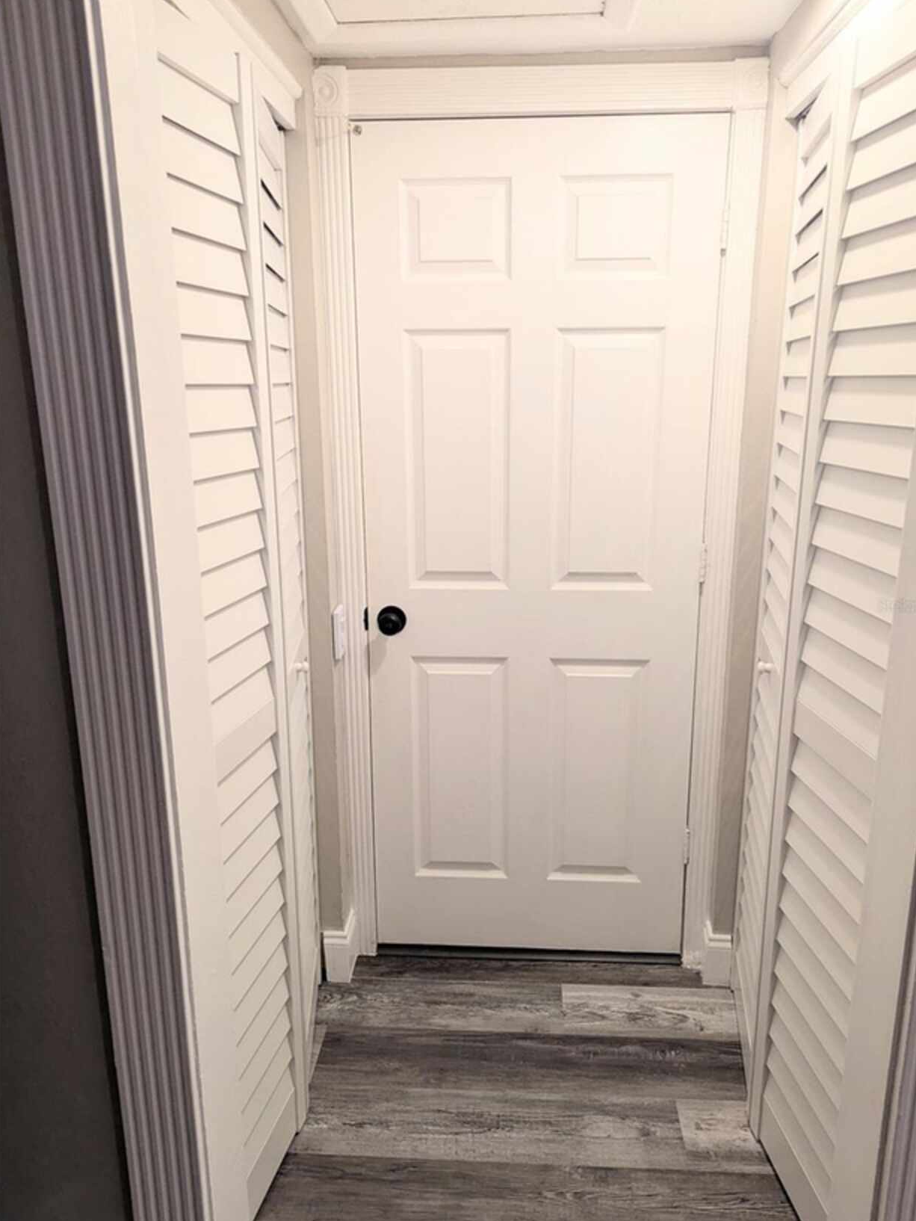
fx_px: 882
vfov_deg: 69.4
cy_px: 605
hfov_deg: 54.9
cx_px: 474
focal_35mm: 25
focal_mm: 6.81
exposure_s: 1/120
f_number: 1.85
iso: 181
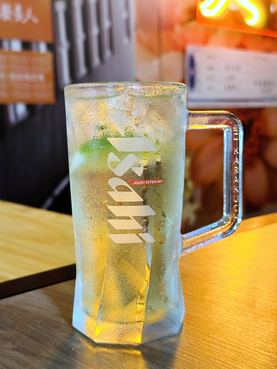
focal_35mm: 48
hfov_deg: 30.3
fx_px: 512
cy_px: 184
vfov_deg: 39.7
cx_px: 138
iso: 250
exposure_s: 1/40
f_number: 1.78
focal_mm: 6.86
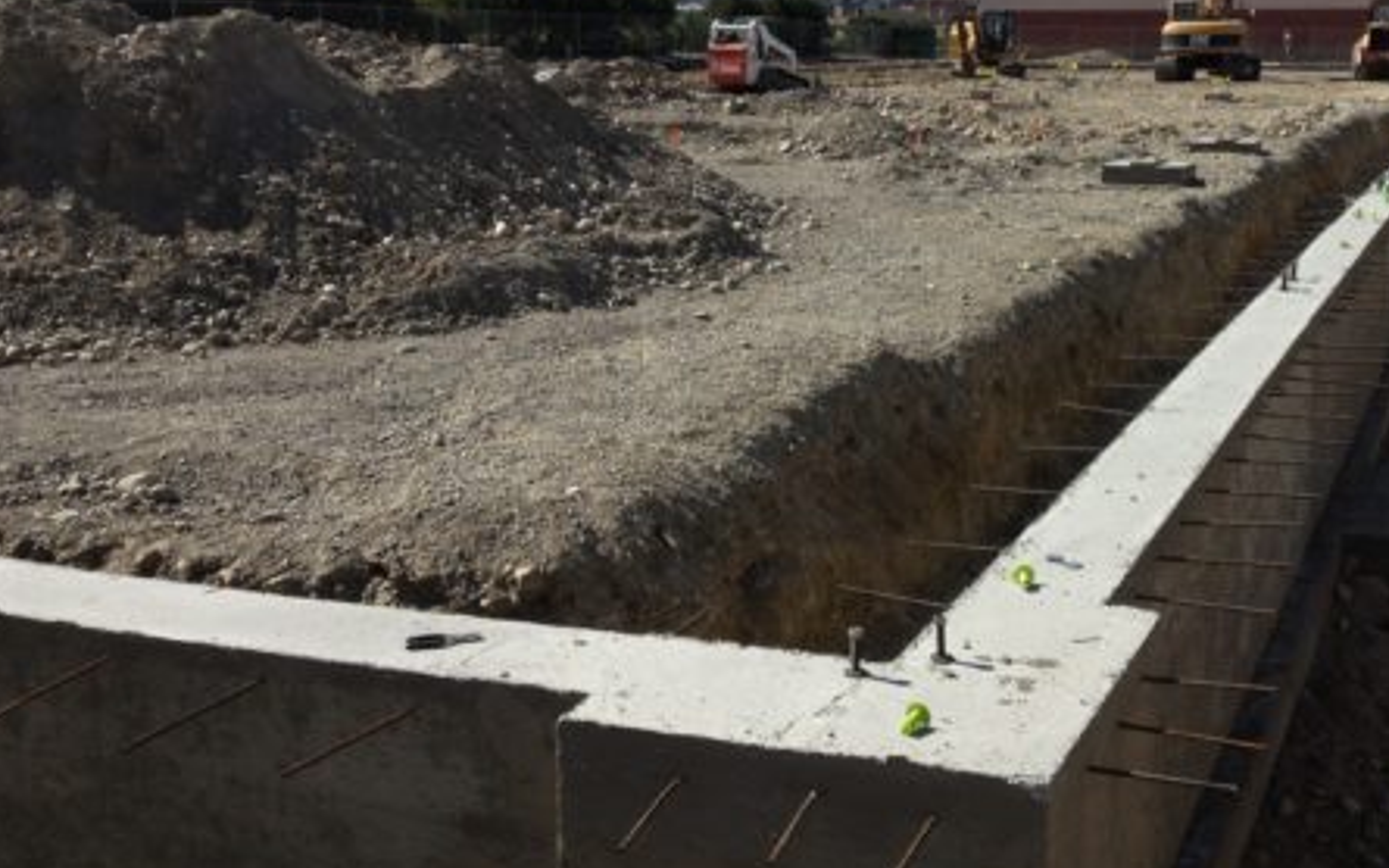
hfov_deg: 39.9
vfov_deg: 25.6
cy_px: 262
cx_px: 918
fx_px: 1892
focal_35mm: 50
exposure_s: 1/1905
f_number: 2.4
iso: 50
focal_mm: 4.28
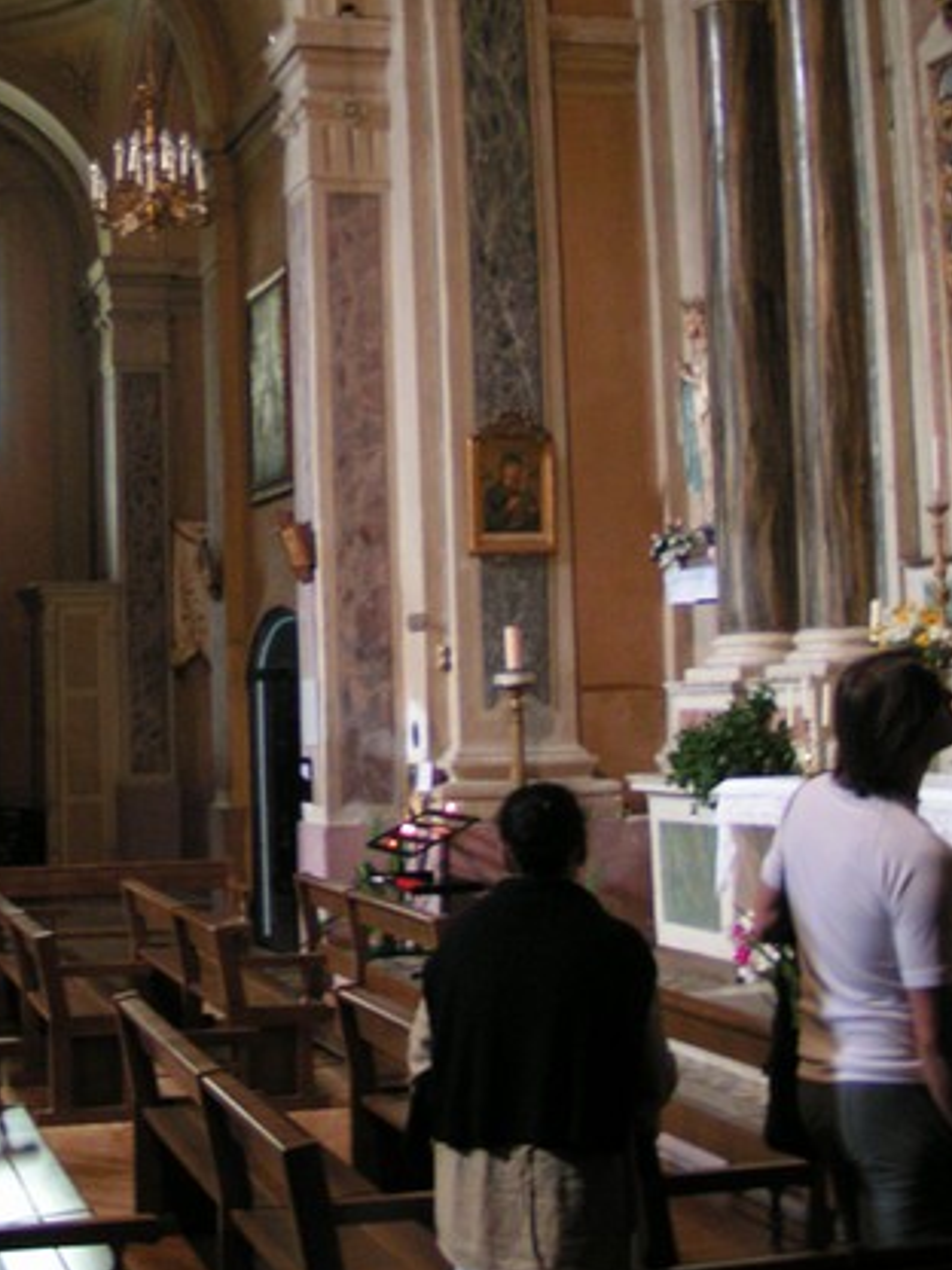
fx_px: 2053
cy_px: 435
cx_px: 262
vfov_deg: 34.1
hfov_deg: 25.8
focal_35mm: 56
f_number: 2.8
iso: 200
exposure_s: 1/10
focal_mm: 5.8
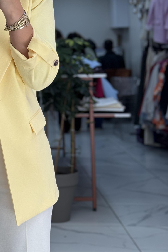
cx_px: -3
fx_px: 651
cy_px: 57
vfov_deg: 21.7
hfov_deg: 14.5
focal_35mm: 93
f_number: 1.78
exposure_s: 1/170
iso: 80
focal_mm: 6.76
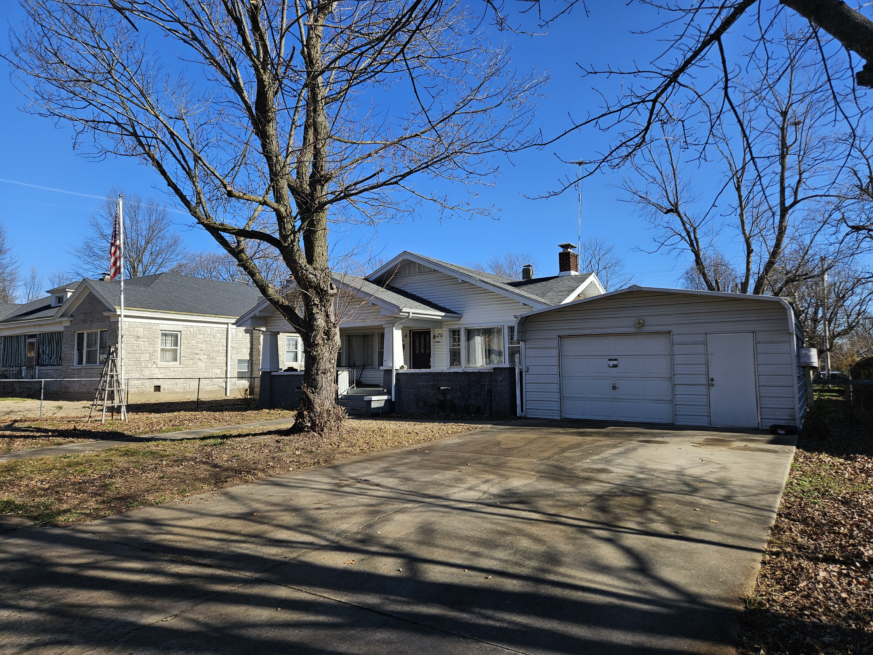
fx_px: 580
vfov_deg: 58.9
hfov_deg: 73.9
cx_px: 436
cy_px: 328
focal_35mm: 23
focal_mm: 5.4
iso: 32
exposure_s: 1/1677
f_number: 1.8
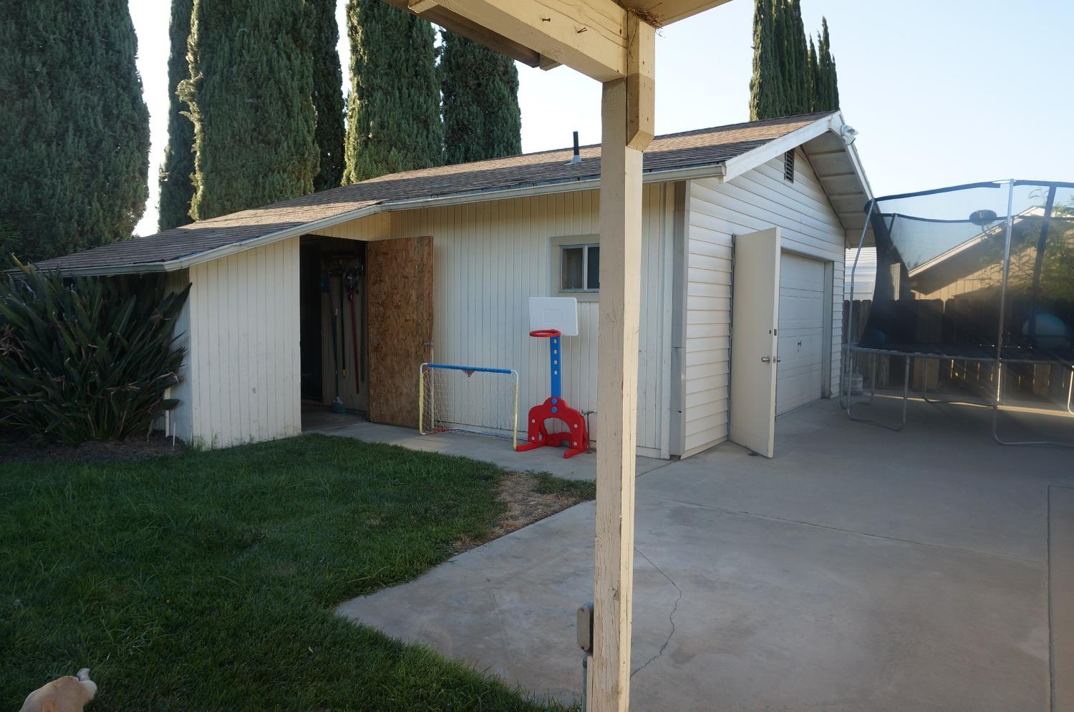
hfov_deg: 73.8
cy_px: 356
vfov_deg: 53.0
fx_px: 715
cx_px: 537
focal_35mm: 24
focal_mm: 16
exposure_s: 1/80
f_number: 6.3
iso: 100
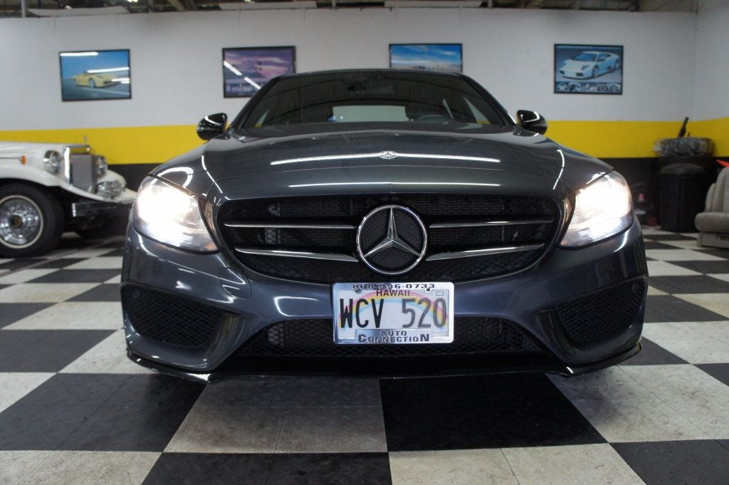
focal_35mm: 27
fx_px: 546
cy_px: 242
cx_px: 364
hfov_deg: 67.4
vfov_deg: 47.9
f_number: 3.5
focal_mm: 18
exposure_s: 1/200
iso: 1250
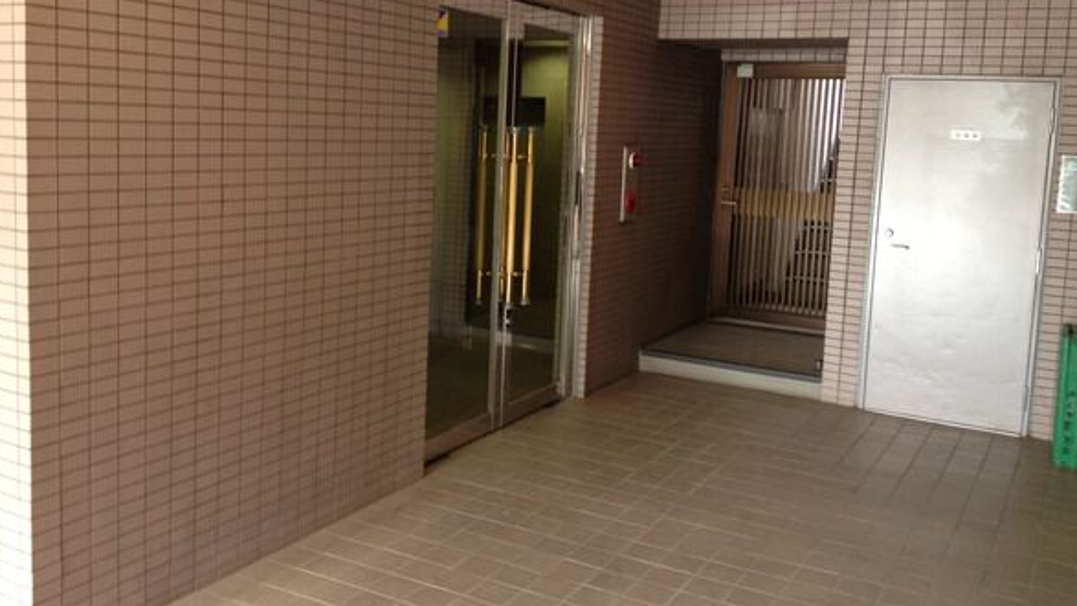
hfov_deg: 51.6
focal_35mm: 39
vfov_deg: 30.3
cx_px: 538
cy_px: 242
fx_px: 1114
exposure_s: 1/20
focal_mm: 4.28
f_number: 2.4
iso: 64
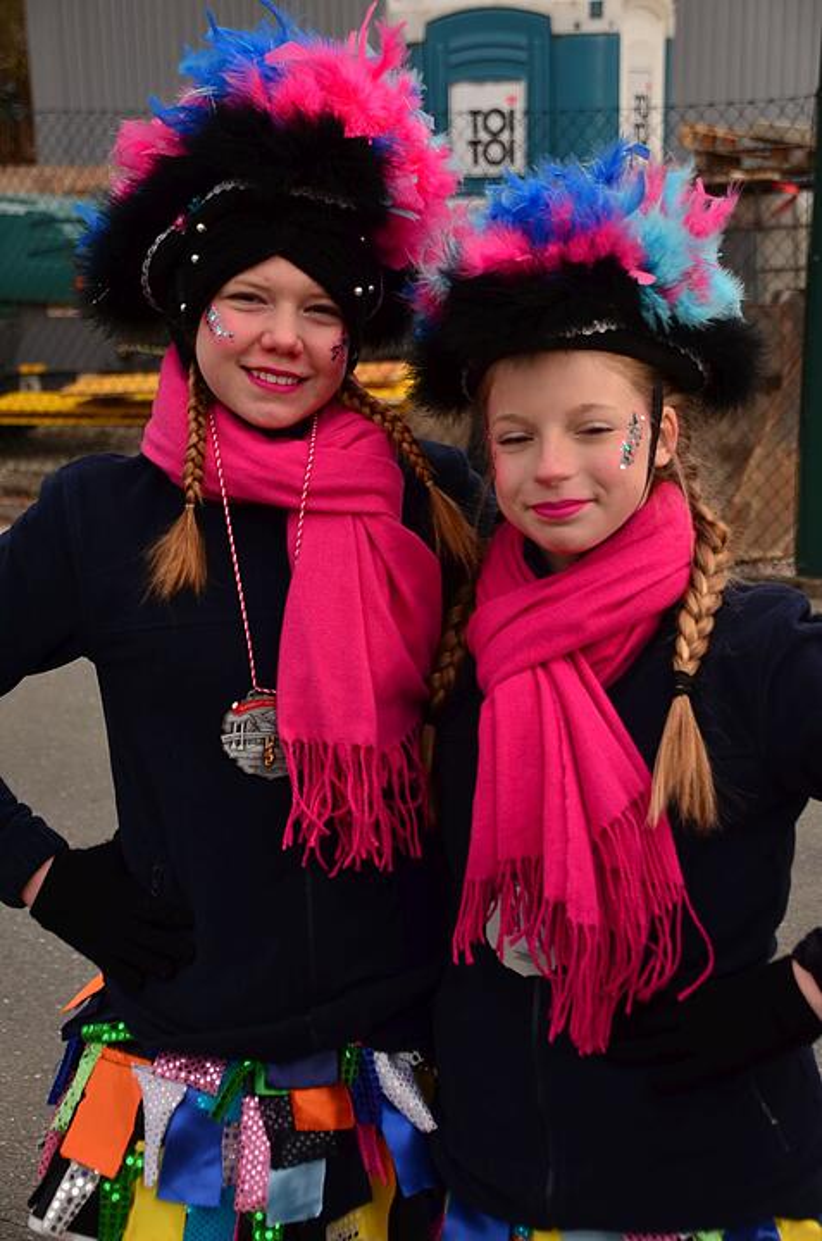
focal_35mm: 75
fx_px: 2580
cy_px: 620
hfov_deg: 18.1
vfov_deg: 27.0
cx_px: 411
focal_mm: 50
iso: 400
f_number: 5.6
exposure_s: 1/640
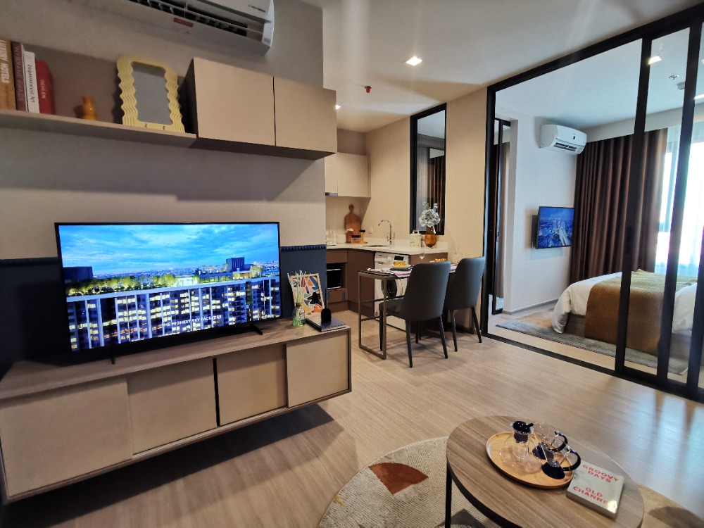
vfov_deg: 74.7
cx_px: 352
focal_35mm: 17
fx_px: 346
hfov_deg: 91.0
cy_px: 264
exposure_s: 1/50
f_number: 2.2
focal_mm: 2.26
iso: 400
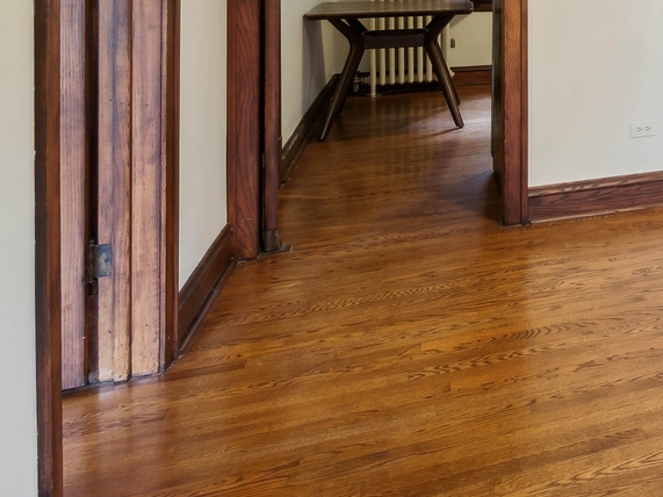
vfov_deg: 31.5
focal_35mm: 41
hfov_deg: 34.2
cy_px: -39
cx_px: 842
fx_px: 785
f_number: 11
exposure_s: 2
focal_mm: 10
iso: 100
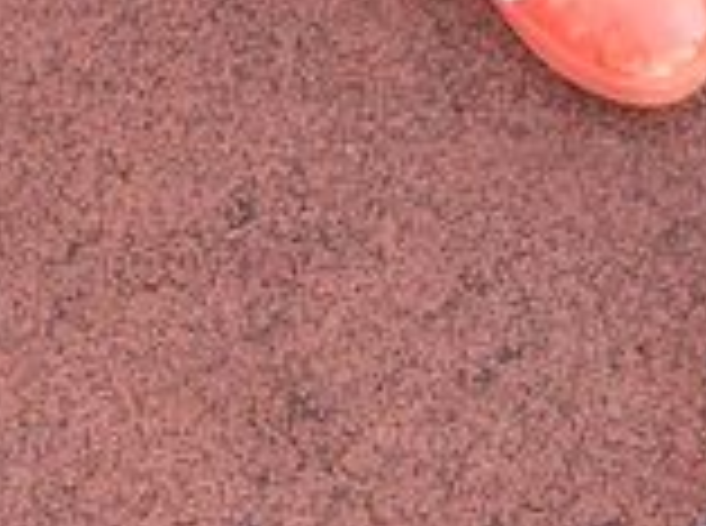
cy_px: 854
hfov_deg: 14.2
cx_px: 261
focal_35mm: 139
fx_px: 2828
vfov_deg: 10.2
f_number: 3.6
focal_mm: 4.6
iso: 100
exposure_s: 1/100
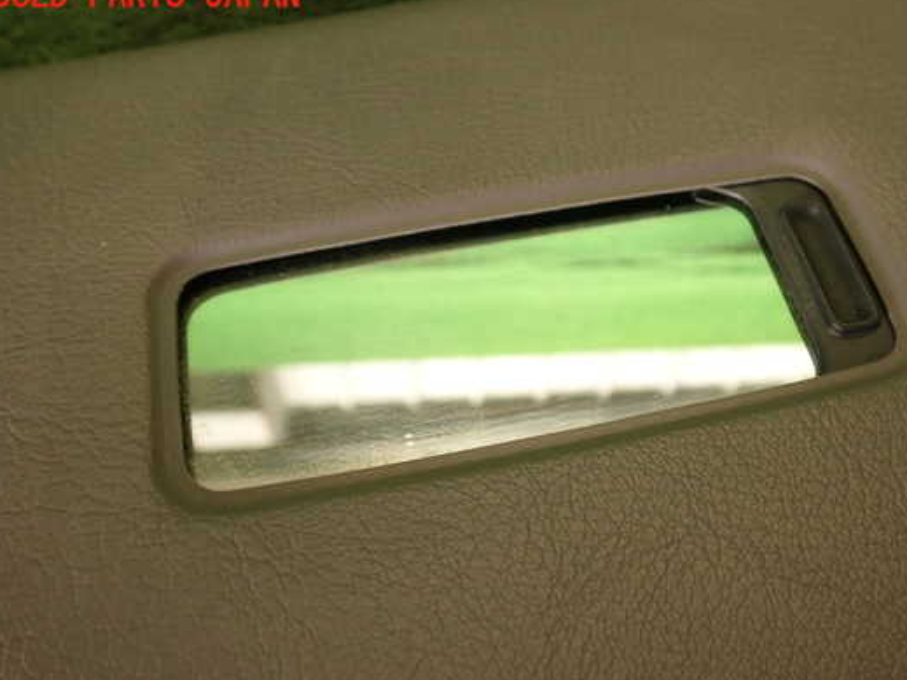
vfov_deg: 38.6
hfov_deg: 50.0
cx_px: 507
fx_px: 969
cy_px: 367
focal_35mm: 37
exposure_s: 1/60
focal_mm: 5.79
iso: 160
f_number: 2.4
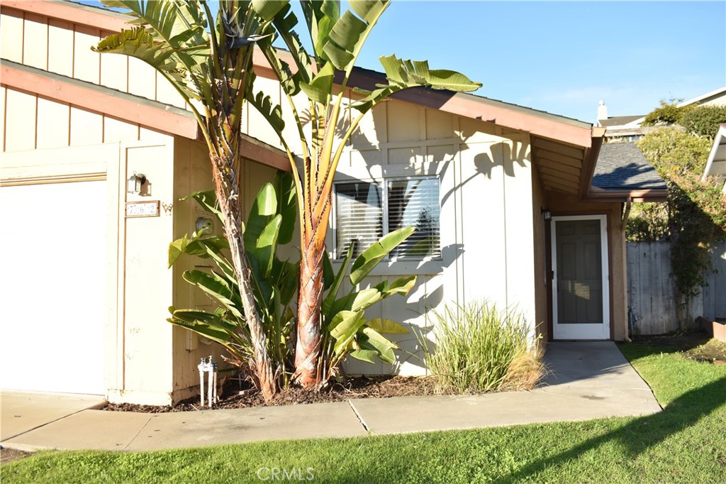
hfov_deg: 57.2
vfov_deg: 39.9
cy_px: 242
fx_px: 665
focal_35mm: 33
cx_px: 363
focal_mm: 22
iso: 100
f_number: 5
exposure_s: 1/200
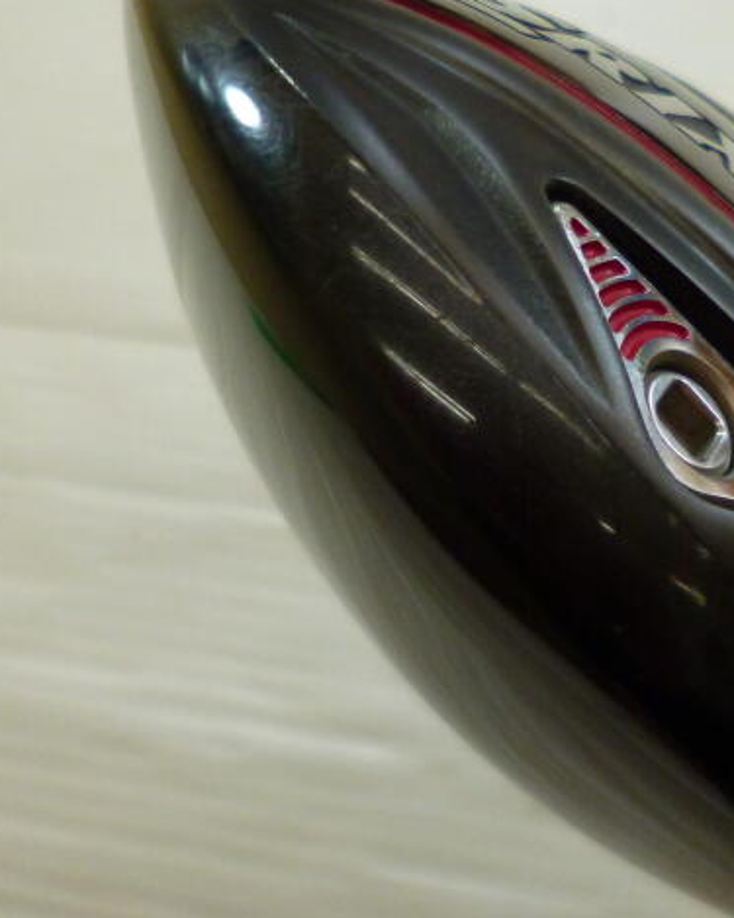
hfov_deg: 30.1
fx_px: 1304
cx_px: 660
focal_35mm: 48
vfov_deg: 38.8
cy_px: 466
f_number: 2.5
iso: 320
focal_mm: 4.3
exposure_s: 1/250
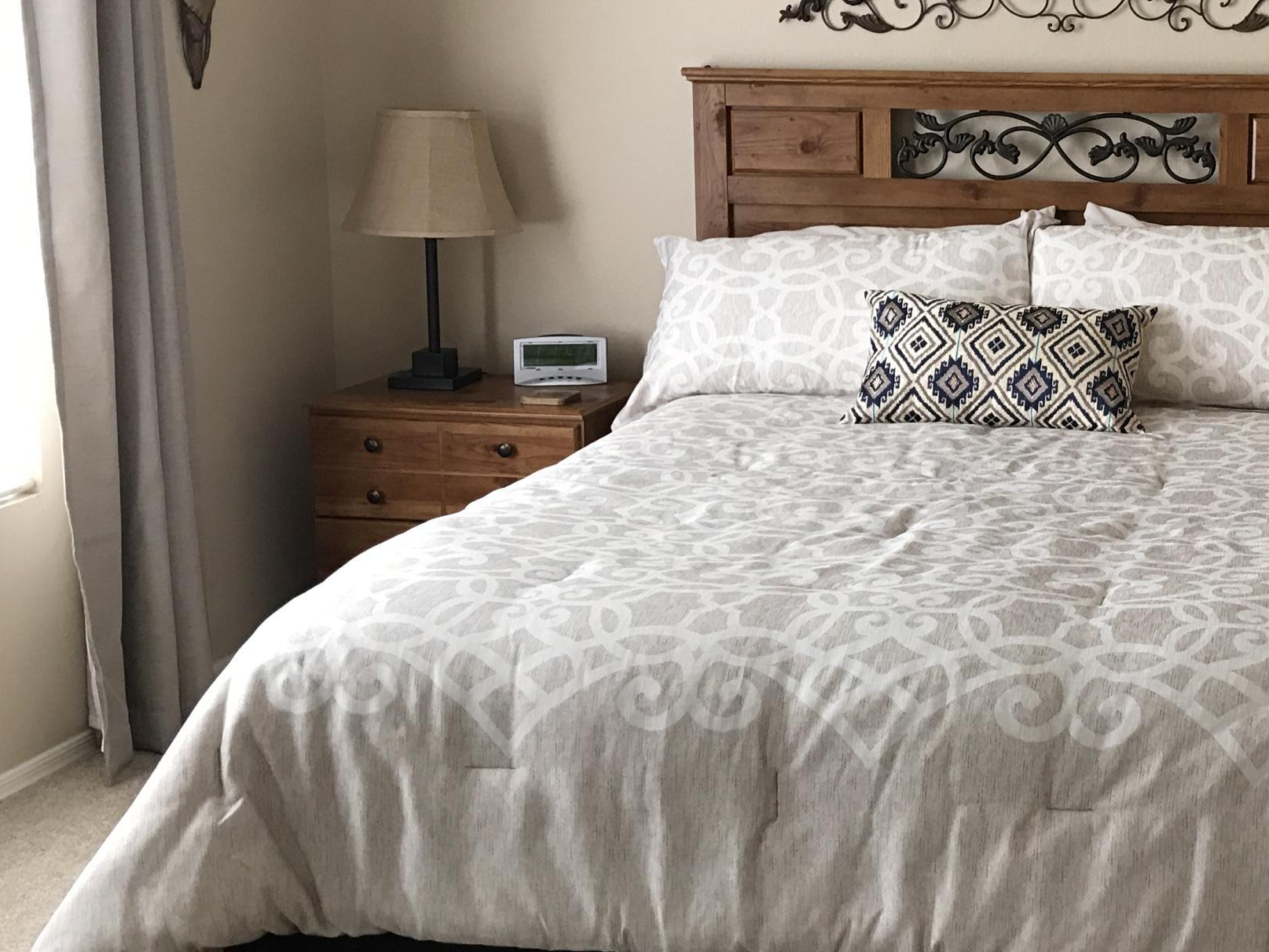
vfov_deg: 27.9
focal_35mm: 52
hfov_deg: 35.1
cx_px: 1095
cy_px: 339
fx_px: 1907
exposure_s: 1/30
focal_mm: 3.99
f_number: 1.8
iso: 32
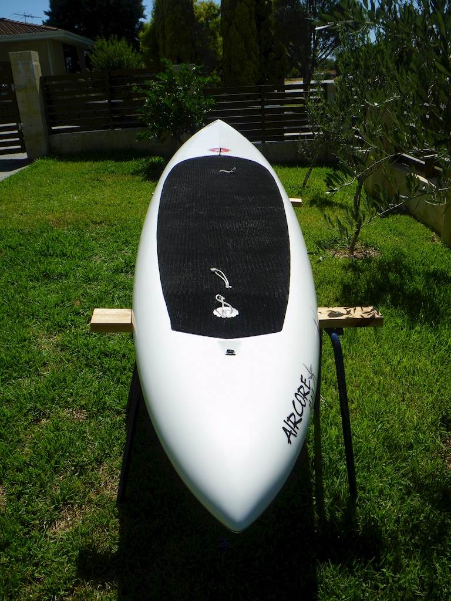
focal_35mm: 28
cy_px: 300
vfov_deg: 63.4
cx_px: 226
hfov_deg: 49.7
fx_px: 486
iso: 50
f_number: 4.2
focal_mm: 5
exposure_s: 1/640
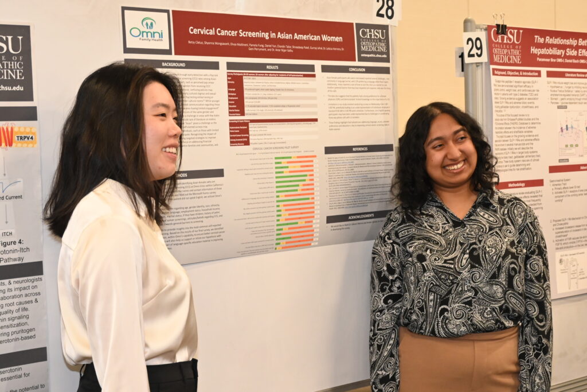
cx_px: 294
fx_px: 1027
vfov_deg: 21.6
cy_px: 196
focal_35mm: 63
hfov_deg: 31.9
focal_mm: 42
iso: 2800
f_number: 5.6
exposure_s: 1/60
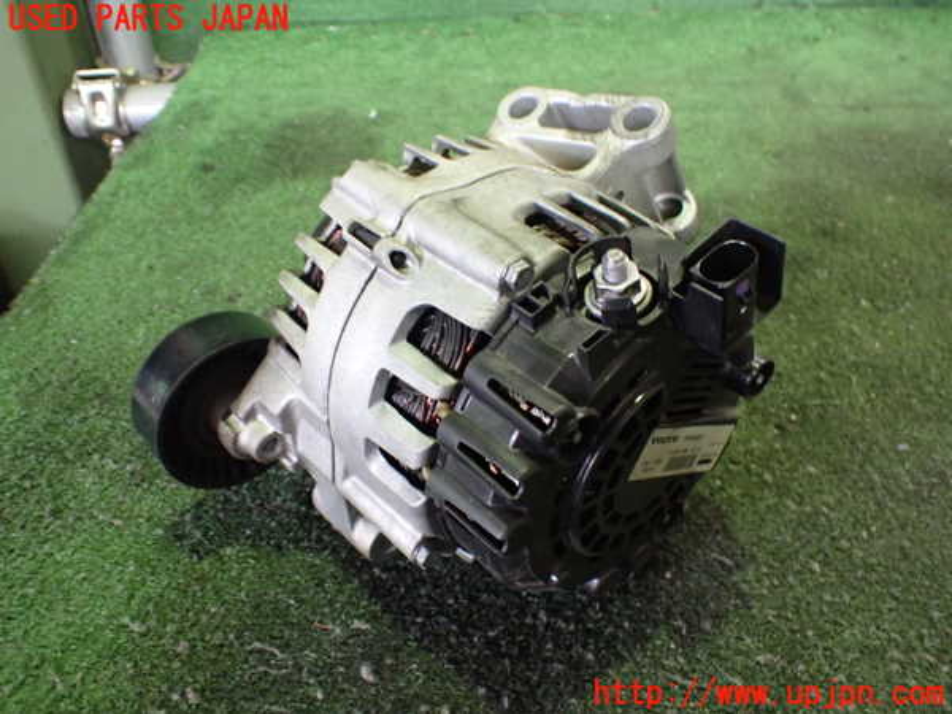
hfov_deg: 60.0
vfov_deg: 46.8
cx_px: 476
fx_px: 825
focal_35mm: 30
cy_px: 357
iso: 800
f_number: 2.3
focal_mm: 5.4
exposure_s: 1/40
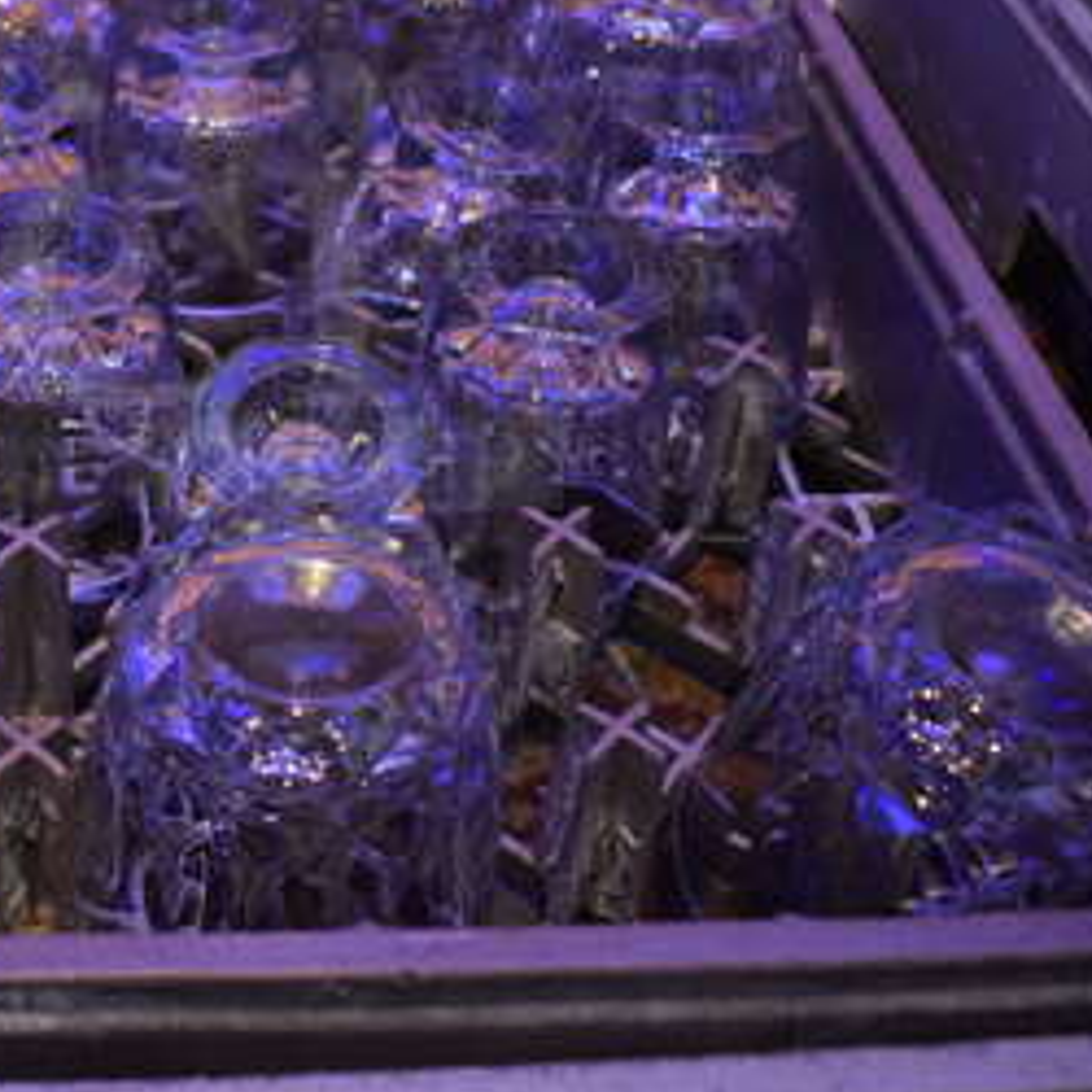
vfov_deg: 30.1
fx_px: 1999
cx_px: 79
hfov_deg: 29.1
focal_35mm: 56
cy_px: 280
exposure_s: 1/15
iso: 3200
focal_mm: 18
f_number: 3.5
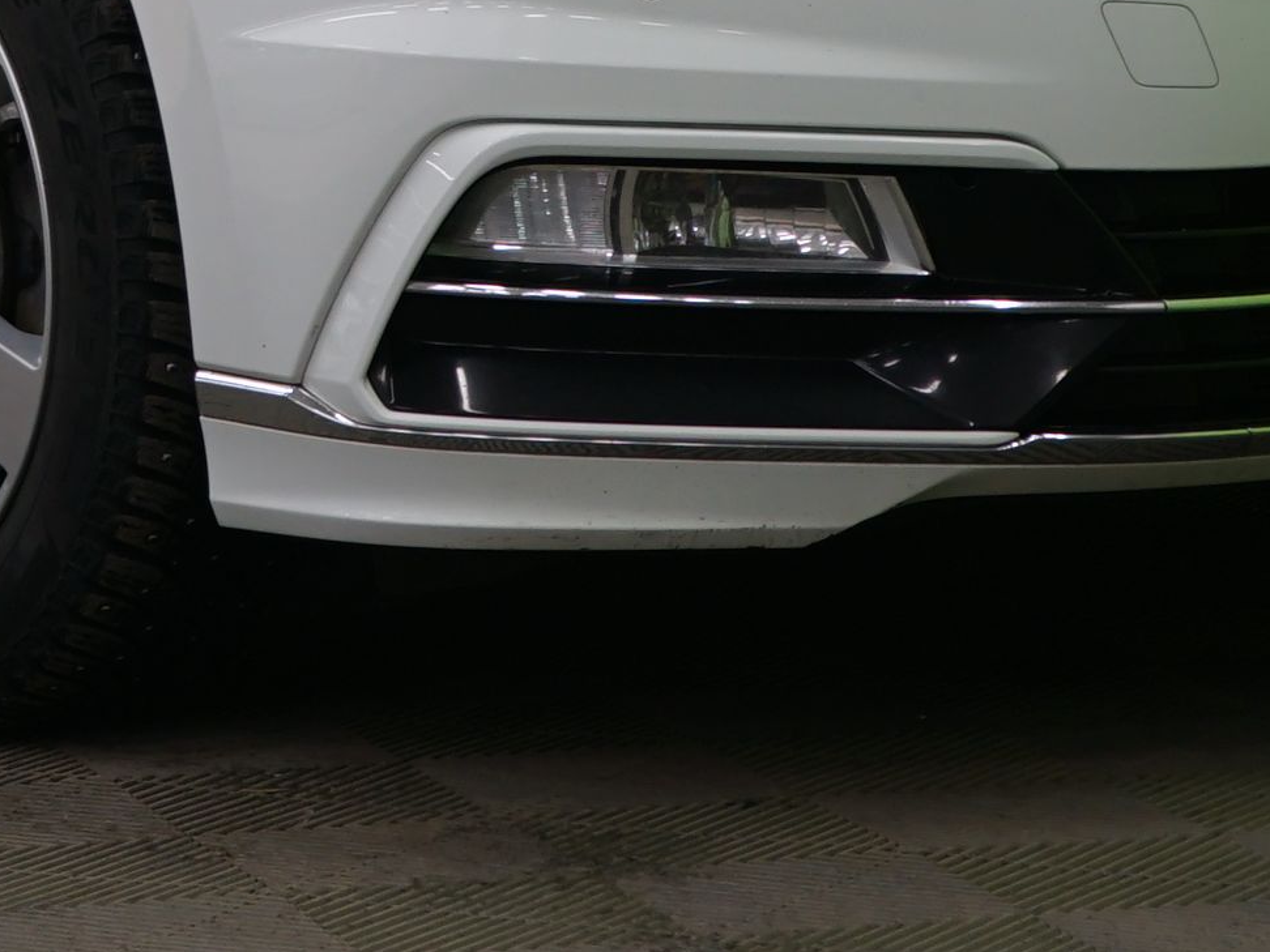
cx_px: 69
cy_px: -704
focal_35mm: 218
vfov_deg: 6.7
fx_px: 7998
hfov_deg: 9.0
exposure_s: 1/13
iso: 400
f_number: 5
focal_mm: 56
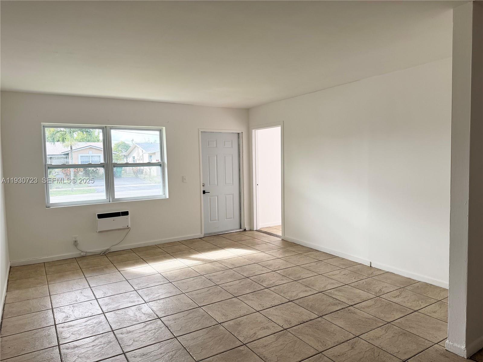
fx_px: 335
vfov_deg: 56.8
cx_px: 242
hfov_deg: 71.6
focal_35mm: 24
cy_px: 181
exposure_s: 1/241
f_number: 1.78
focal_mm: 6.76
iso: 80
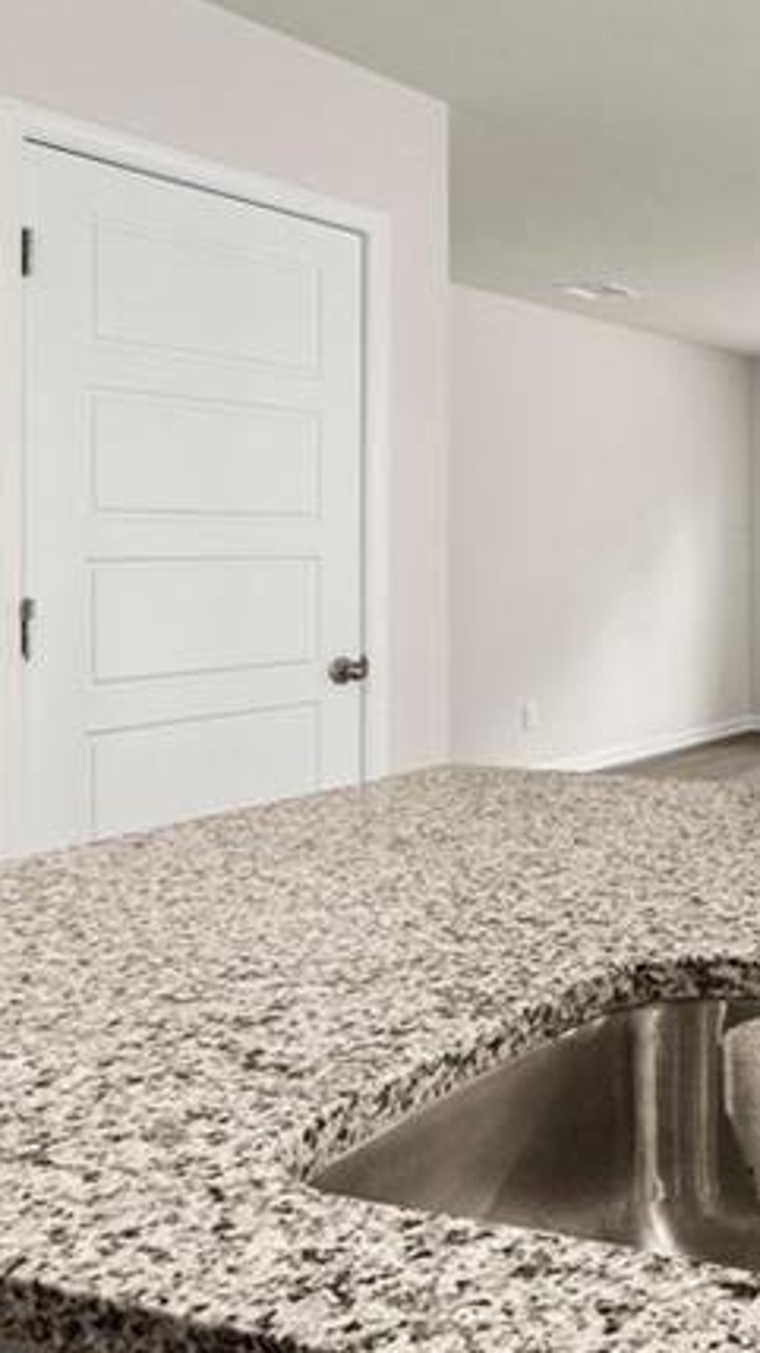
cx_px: 1082
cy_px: 558
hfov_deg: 26.4
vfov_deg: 56.3
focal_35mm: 35
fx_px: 1255
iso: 200
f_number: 10
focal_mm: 14
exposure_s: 1/3
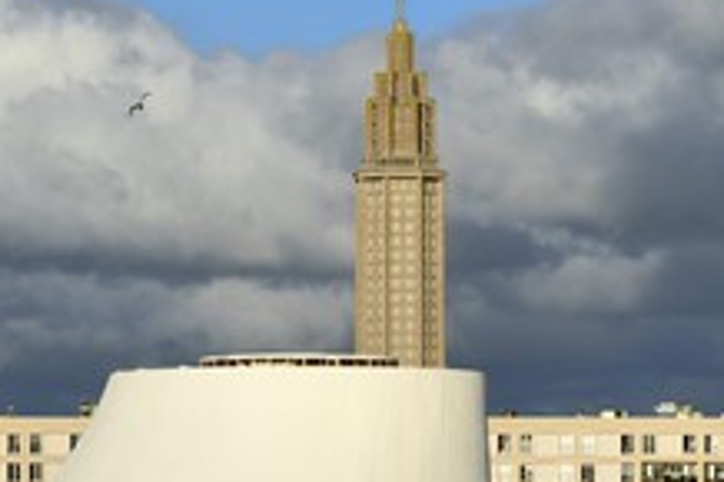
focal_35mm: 241
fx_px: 4843
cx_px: 259
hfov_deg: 8.5
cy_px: 369
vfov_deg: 5.7
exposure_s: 1/320
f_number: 13
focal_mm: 125
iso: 200
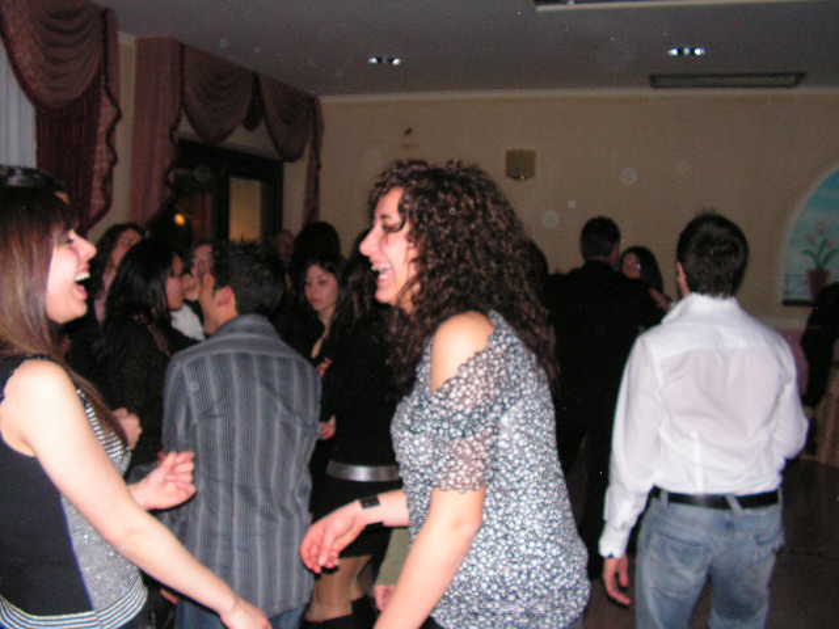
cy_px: 314
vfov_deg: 39.7
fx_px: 873
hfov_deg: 51.4
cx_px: 420
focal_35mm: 36
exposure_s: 1/40
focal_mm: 6
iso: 200
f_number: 3.2
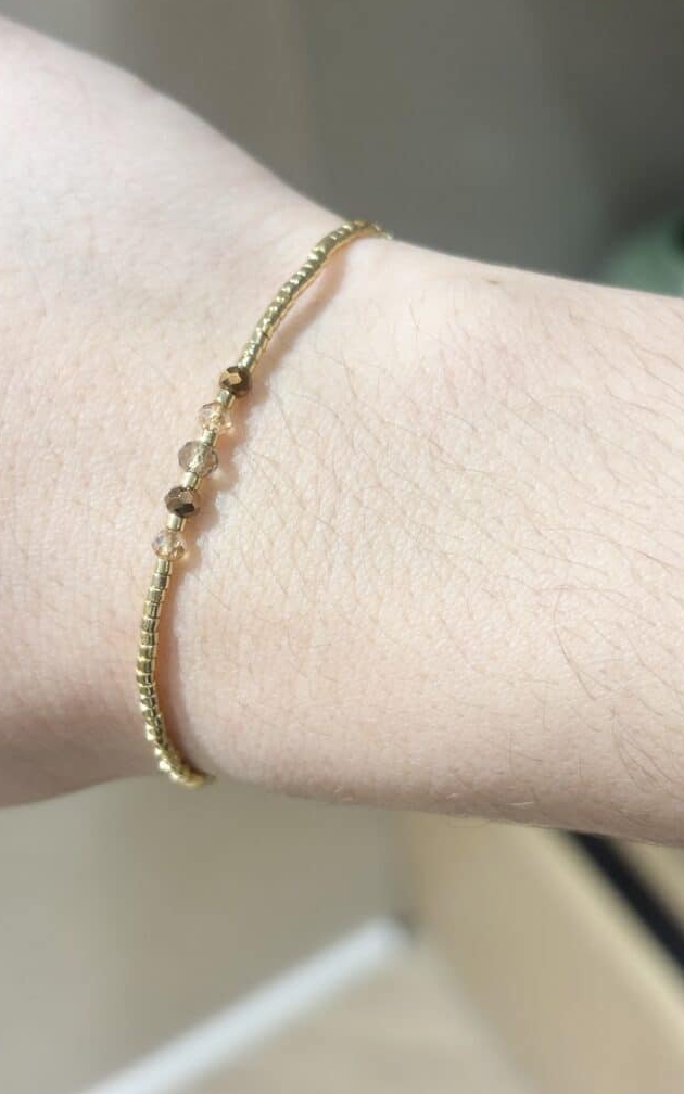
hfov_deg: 23.1
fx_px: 1670
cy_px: 550
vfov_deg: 36.3
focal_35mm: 56
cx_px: 333
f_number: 1.6
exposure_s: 1/100
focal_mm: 5.96
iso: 40
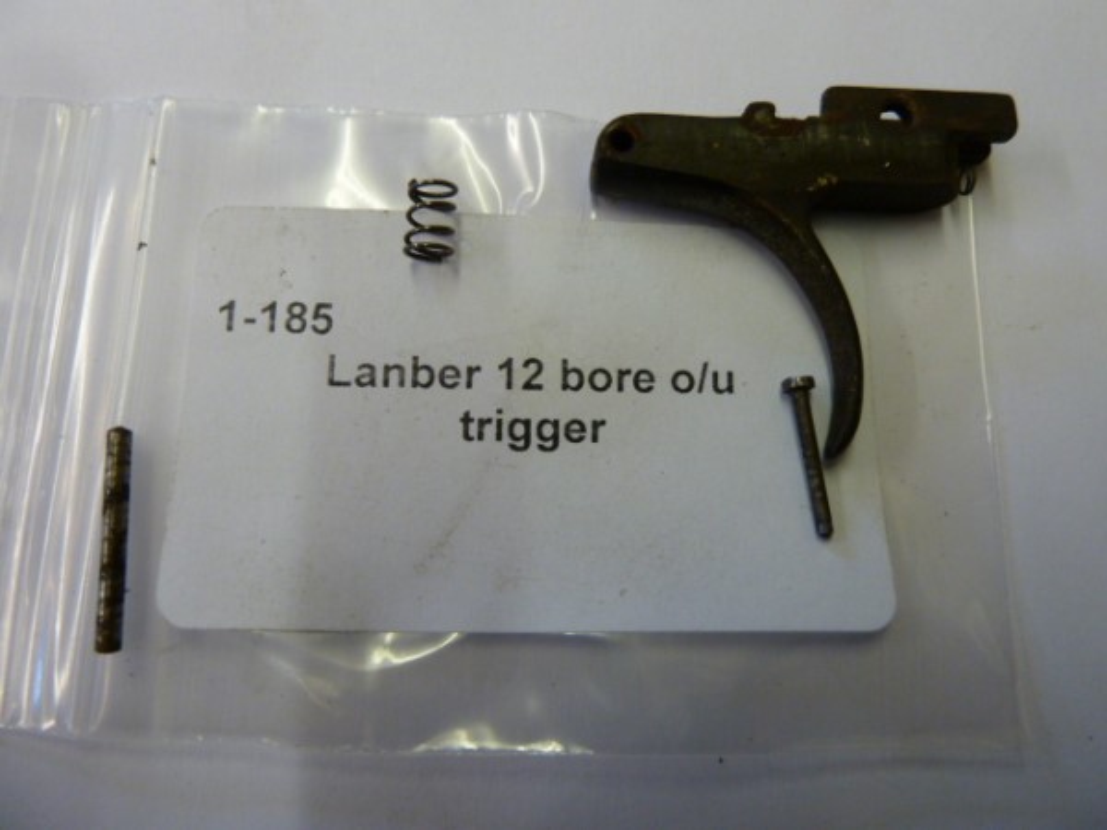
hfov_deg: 69.4
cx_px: 554
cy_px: 415
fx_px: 799
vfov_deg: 54.9
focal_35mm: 25
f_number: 3.3
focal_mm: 4.1
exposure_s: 1/30
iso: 250
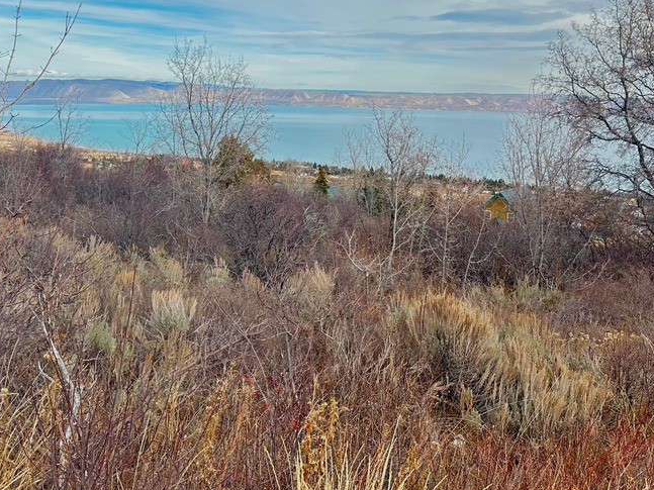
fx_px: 718
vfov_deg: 36.7
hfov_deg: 48.9
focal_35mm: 38
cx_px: 292
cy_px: 112
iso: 80
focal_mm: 6.86
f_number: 1.78
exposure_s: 1/1144
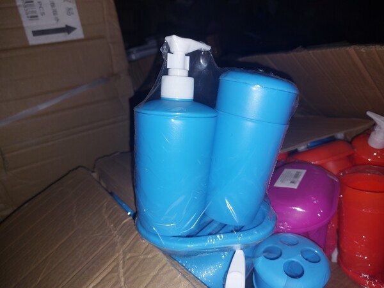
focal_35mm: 25
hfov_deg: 69.4
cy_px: 144
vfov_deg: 54.9
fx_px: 277
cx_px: 192
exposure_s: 1/50
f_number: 1.8
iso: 40
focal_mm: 5.23
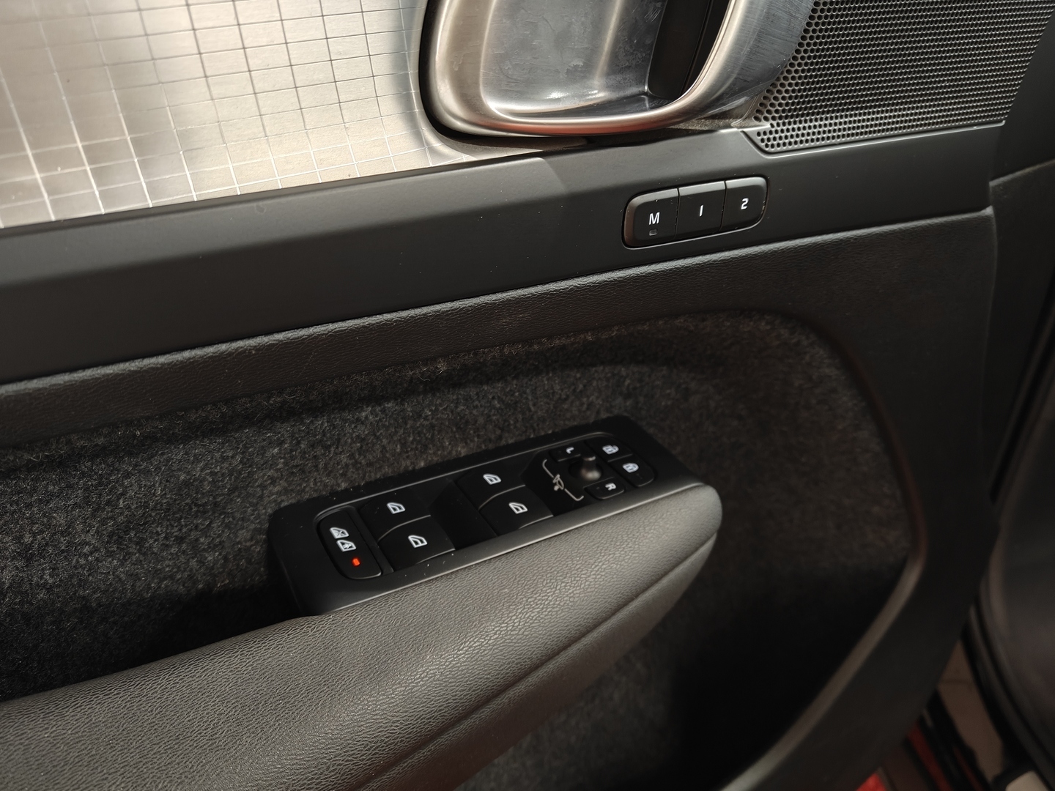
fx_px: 762
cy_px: 396
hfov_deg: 69.4
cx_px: 528
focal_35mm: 25
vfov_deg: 54.9
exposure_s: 1/33
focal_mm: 5.59
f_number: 1.8
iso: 1000
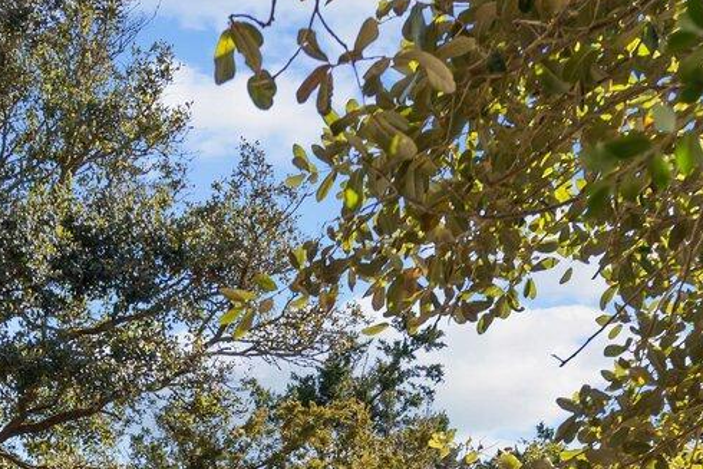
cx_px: 109
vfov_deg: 16.5
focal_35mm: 71
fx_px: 1387
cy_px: 807
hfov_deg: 27.7
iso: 125
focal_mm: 17
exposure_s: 1/250
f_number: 5
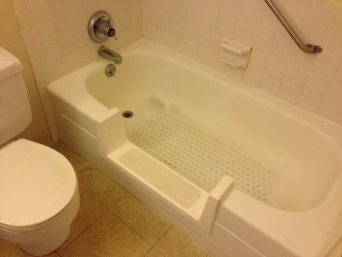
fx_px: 326
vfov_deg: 42.9
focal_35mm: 33
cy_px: 128
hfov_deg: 55.4
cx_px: 171
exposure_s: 1/20
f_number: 2.4
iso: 160
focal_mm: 4.13
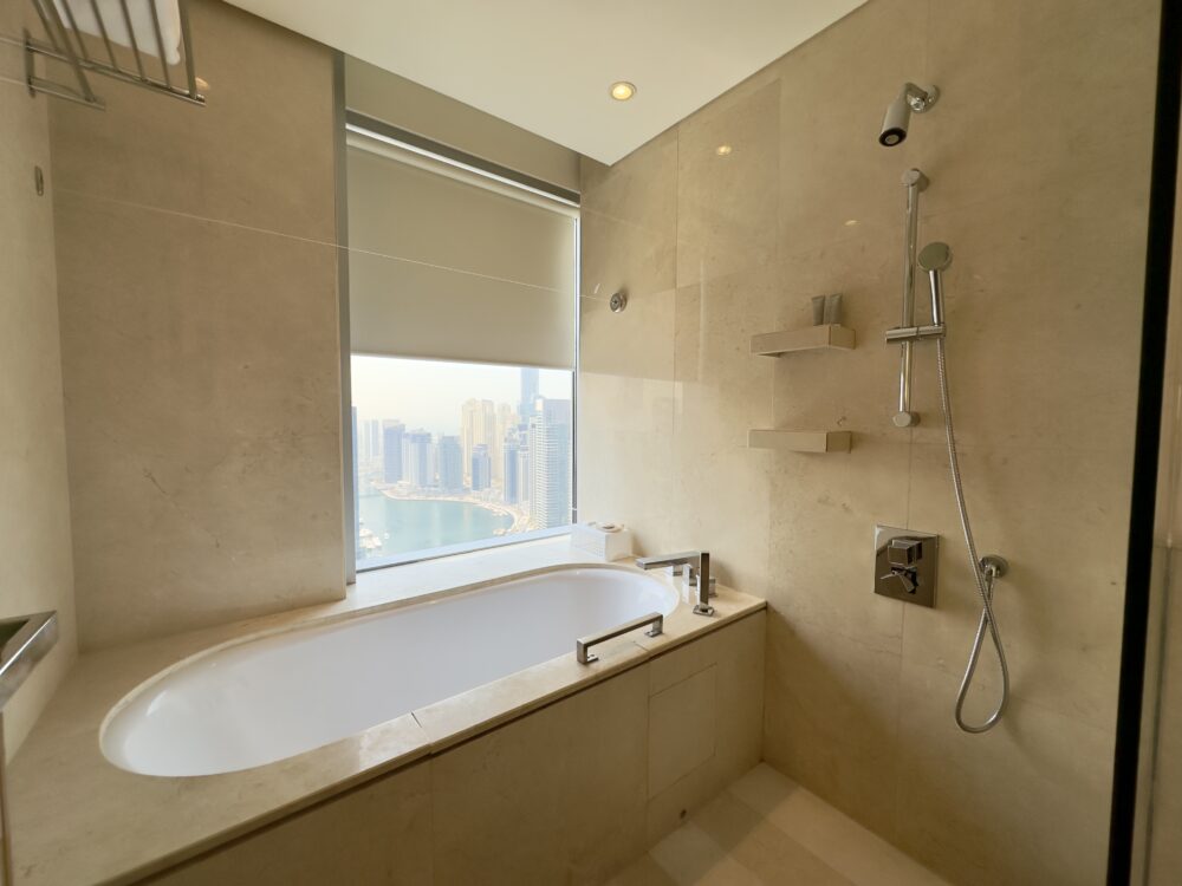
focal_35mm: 14
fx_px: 478
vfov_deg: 85.7
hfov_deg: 102.1
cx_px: 591
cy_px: 443
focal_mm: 2.22
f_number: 2.2
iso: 40
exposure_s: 1/267
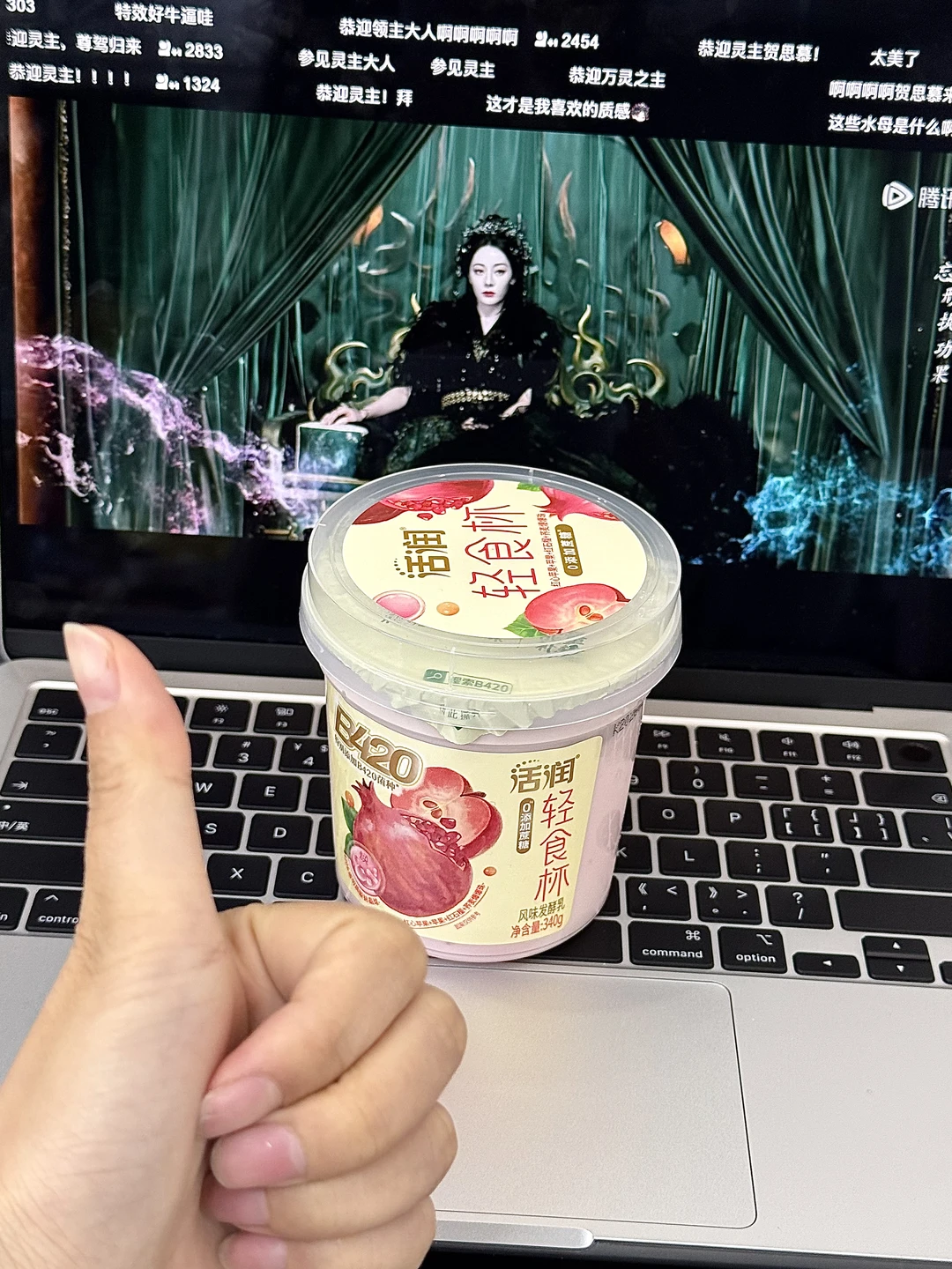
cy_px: 634
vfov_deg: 39.7
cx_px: 476
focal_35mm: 48
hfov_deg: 30.3
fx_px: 1760
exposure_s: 1/50
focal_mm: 6.76
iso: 125
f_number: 1.78
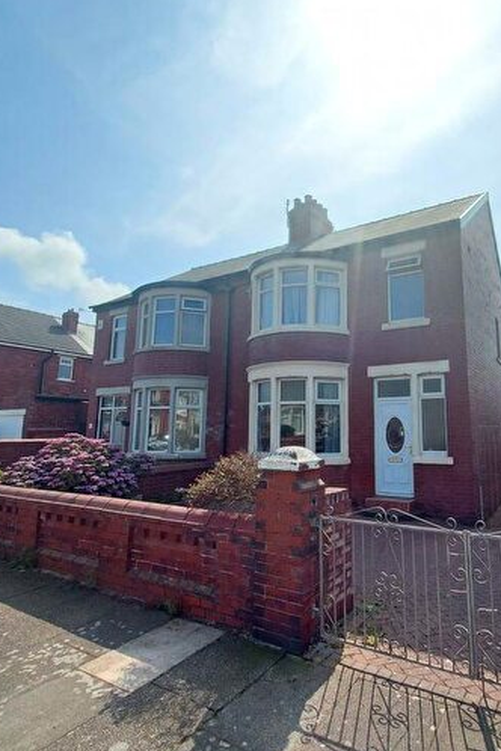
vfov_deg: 86.9
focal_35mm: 19
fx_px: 397
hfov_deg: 62.8
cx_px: 337
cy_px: 364
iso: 50
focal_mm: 1.42
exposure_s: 1/723
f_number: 2.2
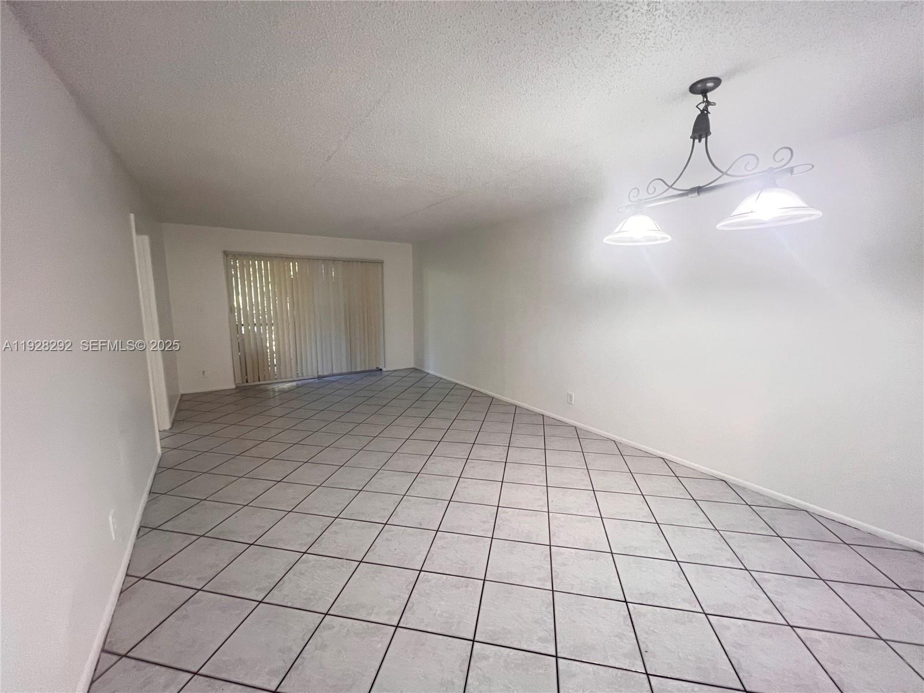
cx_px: 462
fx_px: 347
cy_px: 346
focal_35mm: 13
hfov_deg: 106.2
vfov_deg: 89.9
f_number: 1.8
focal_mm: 1.57
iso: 400
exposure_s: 1/60
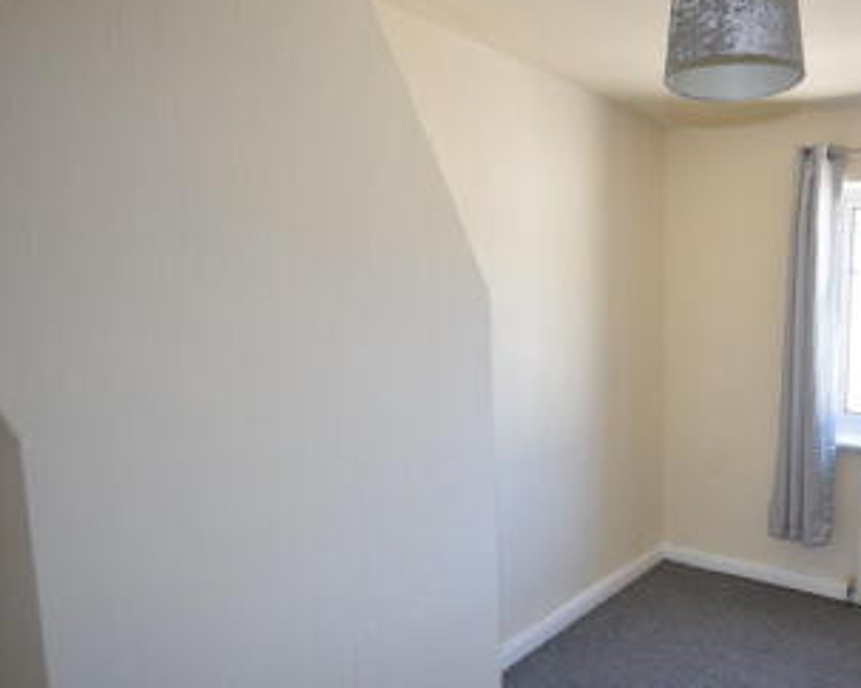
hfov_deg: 57.1
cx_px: 671
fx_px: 732
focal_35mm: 29
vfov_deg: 50.2
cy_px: 388
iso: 640
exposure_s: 1/125
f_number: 5.6
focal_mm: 13
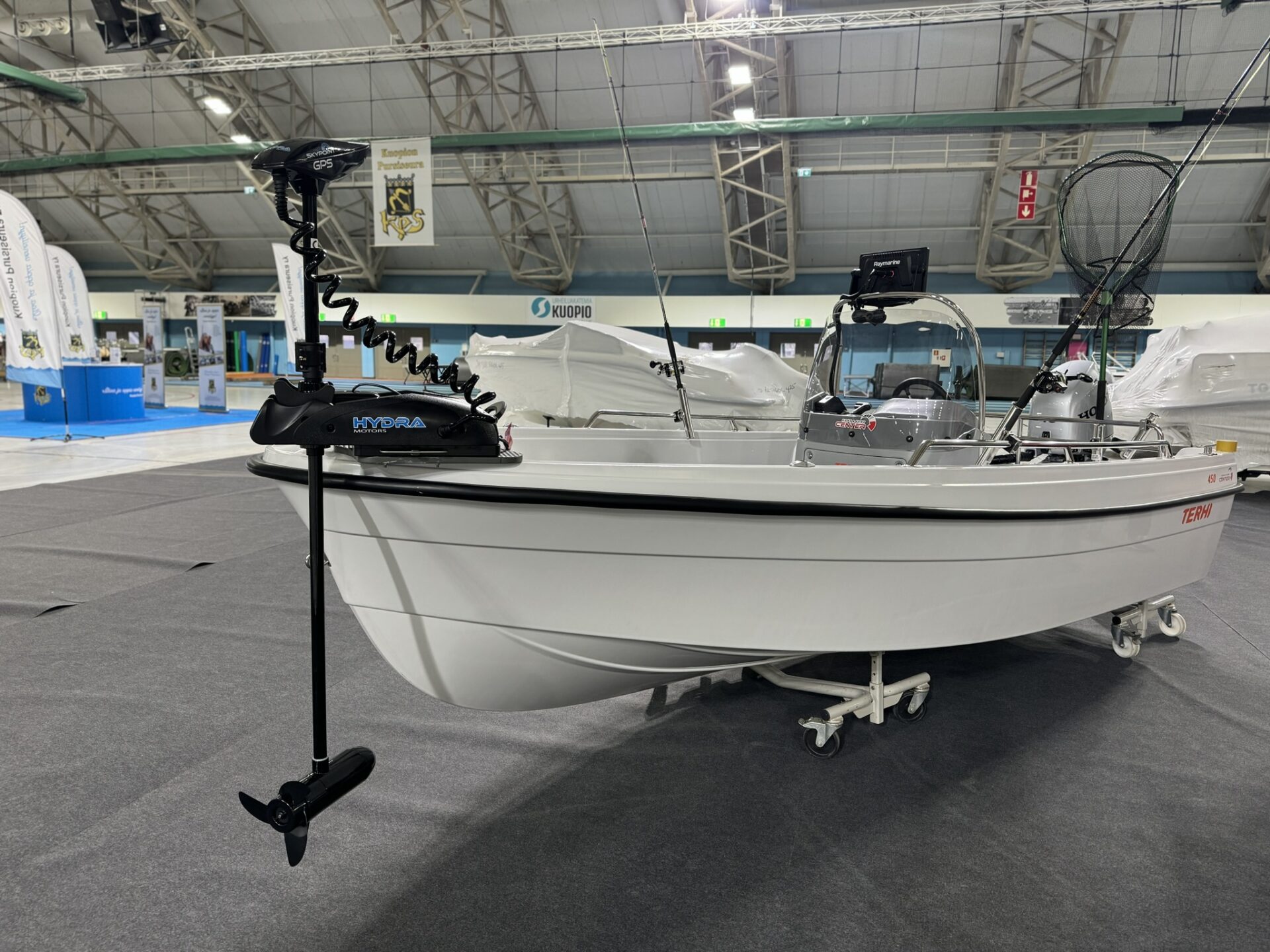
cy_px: 476
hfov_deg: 71.6
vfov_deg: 56.8
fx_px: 881
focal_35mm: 24
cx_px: 635
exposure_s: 1/121
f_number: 1.78
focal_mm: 6.76
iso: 200
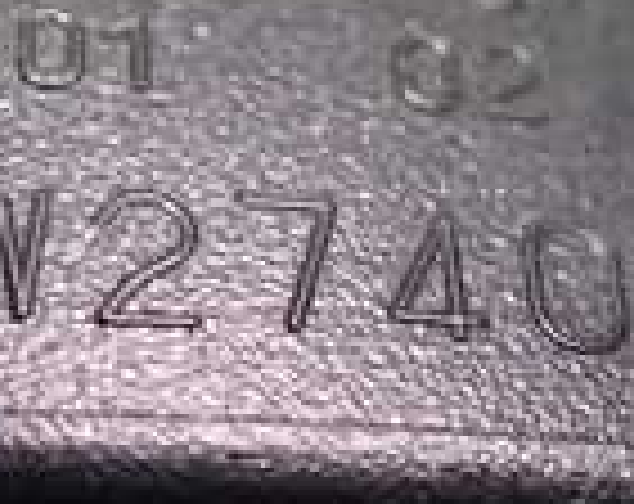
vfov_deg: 12.3
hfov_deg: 15.2
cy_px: 266
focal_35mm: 125
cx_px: -9
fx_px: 2339
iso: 1600
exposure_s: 1/30
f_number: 2.3
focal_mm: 5.4
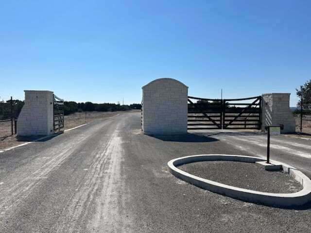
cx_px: 156
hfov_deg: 67.3
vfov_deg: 53.1
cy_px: 116
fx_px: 234
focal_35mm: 26
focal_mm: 5.7
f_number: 1.5
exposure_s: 1/9434
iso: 50
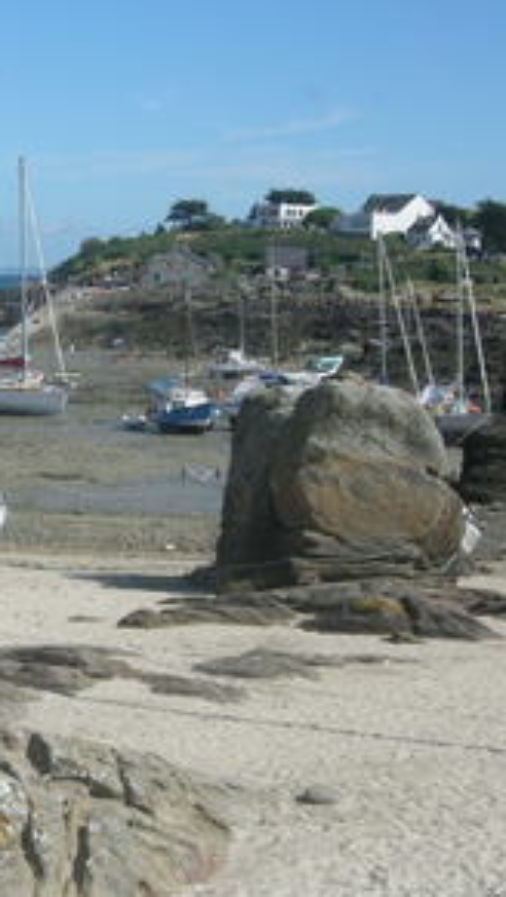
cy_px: 478
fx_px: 1882
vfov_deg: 26.8
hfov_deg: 14.9
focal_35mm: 79
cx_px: -68
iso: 64
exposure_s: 1/310
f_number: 6.1
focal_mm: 10.1
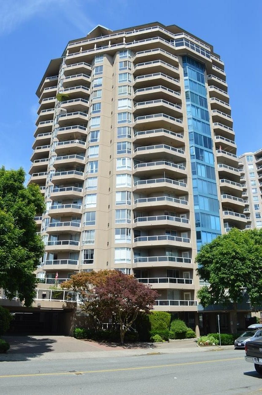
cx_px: 131
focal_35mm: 27
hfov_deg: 47.9
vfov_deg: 67.4
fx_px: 295
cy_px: 198
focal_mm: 18
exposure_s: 1/250
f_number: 8
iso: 100
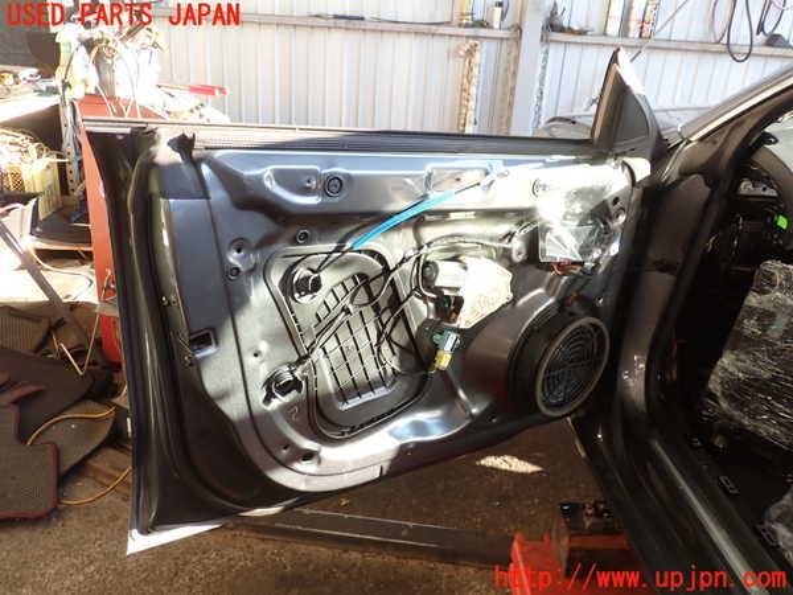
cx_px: 396
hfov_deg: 60.0
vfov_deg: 46.8
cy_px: 298
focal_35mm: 30
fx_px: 687
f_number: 2.3
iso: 100
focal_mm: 5.4
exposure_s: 1/80
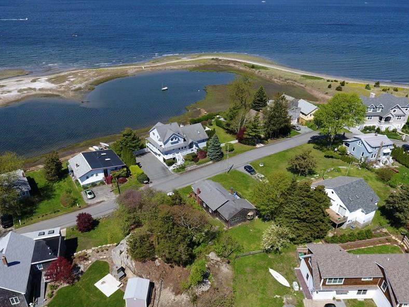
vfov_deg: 53.1
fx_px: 307
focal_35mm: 26
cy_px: 158
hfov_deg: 67.0
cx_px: 174
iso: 100
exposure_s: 1/950
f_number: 2.8
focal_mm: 3.61
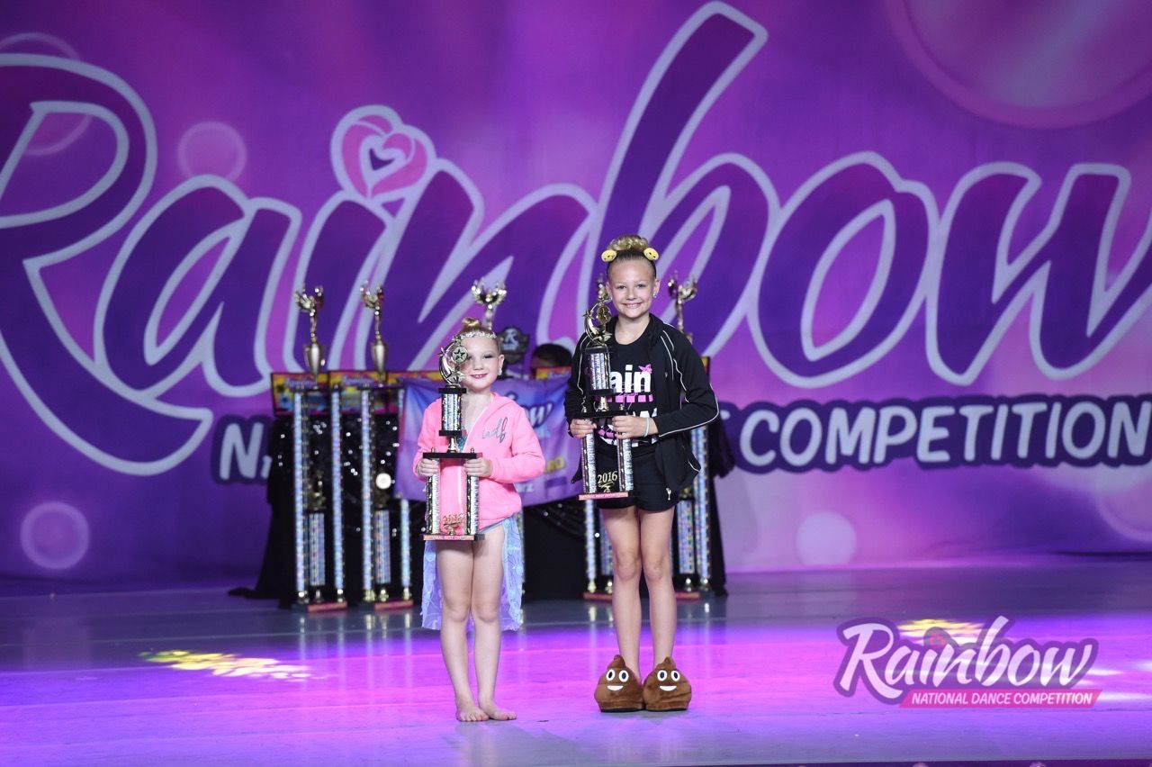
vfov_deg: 6.9
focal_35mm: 200
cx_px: 576
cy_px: 384
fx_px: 6396
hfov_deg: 10.3
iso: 4000
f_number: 4
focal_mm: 200
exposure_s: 1/640
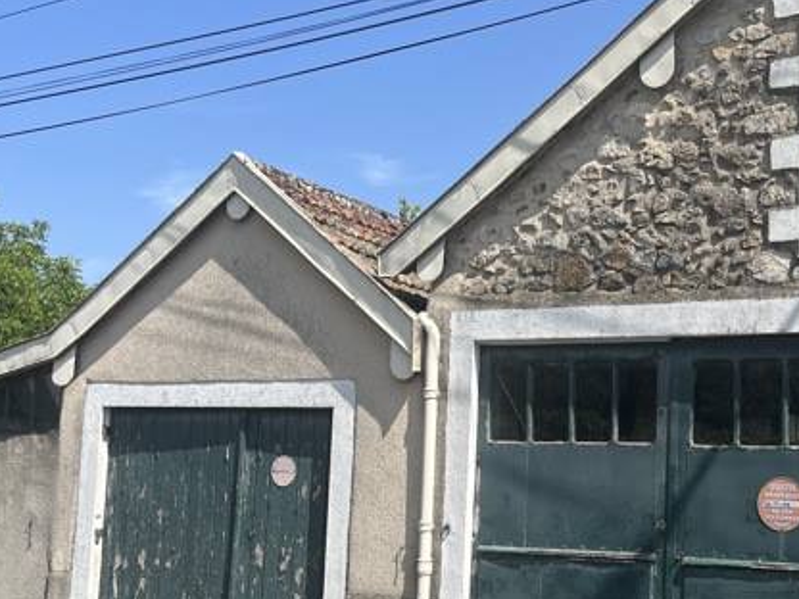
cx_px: 697
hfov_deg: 36.2
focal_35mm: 50
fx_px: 1154
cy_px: 386
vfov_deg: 29.0
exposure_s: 1/2513
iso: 50
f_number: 1.6
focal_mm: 5.1
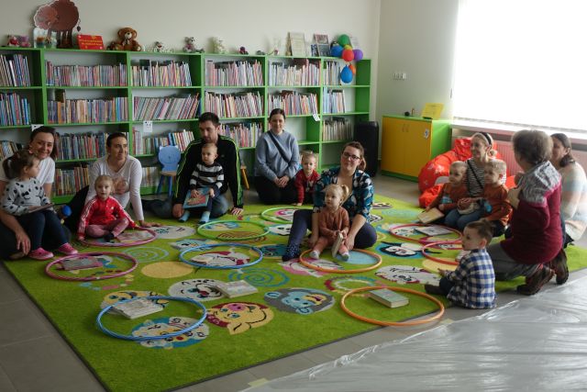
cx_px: 294
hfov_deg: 48.4
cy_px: 196
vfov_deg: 33.4
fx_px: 652
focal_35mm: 40
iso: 125
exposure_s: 1/80
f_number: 2.8
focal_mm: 14.53
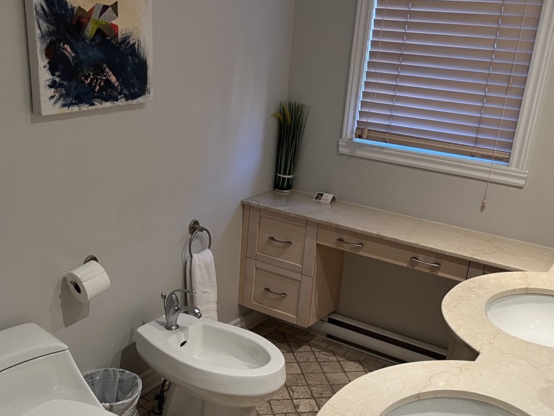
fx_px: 656
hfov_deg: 45.7
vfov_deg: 34.9
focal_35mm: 41
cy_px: 271
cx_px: 245
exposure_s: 1/60
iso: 125
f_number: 1.6
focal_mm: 5.1
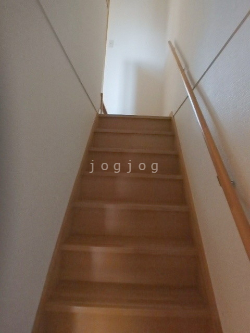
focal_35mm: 21
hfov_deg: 63.4
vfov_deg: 79.0
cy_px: 166
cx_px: 125
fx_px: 202
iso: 1600
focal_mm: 3.7
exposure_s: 1/30
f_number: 3.5
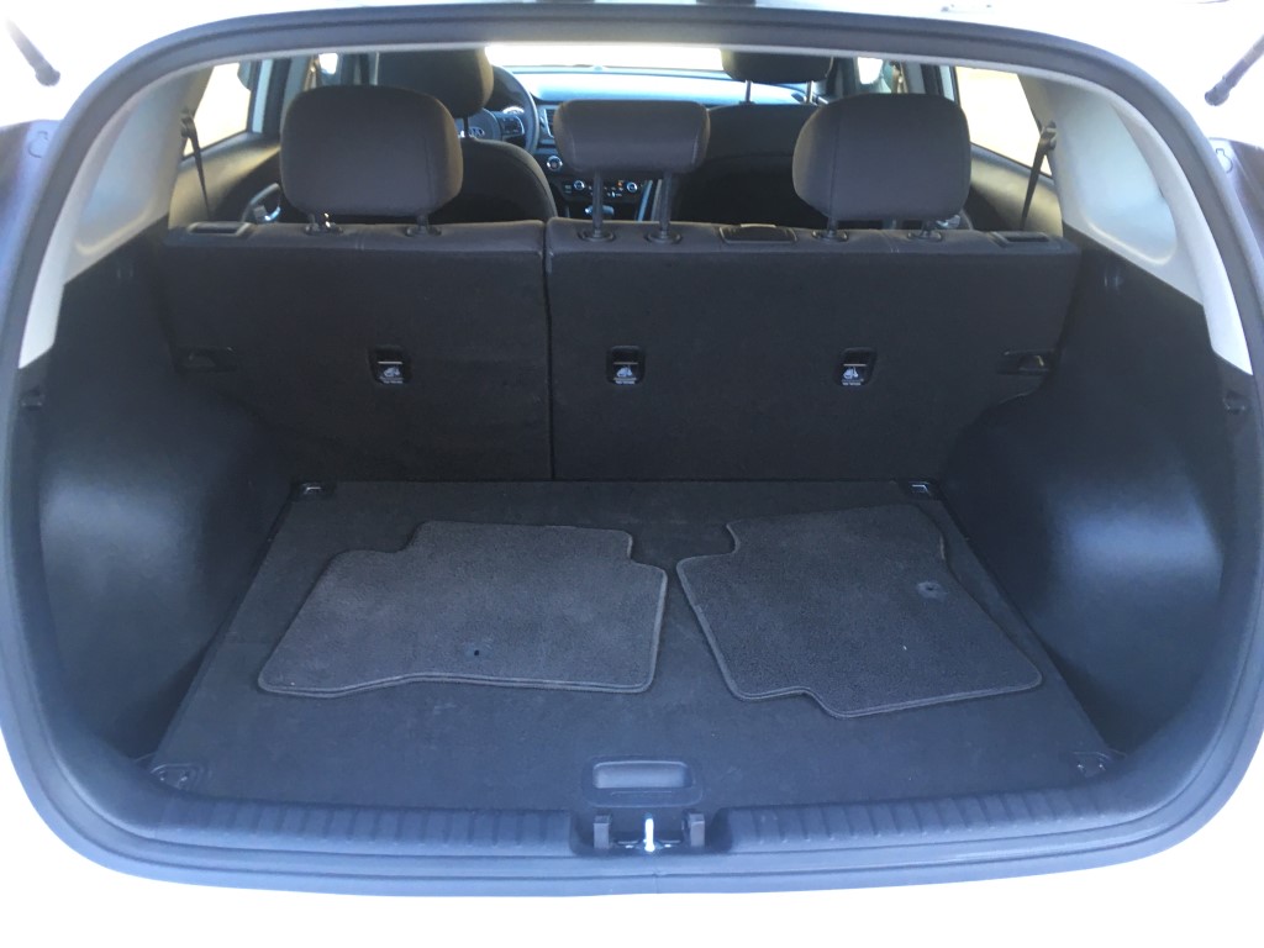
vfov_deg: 48.2
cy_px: 474
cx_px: 632
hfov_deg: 61.7
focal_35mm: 29
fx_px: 1059
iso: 50
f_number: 2.2
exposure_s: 1/30
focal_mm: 4.15
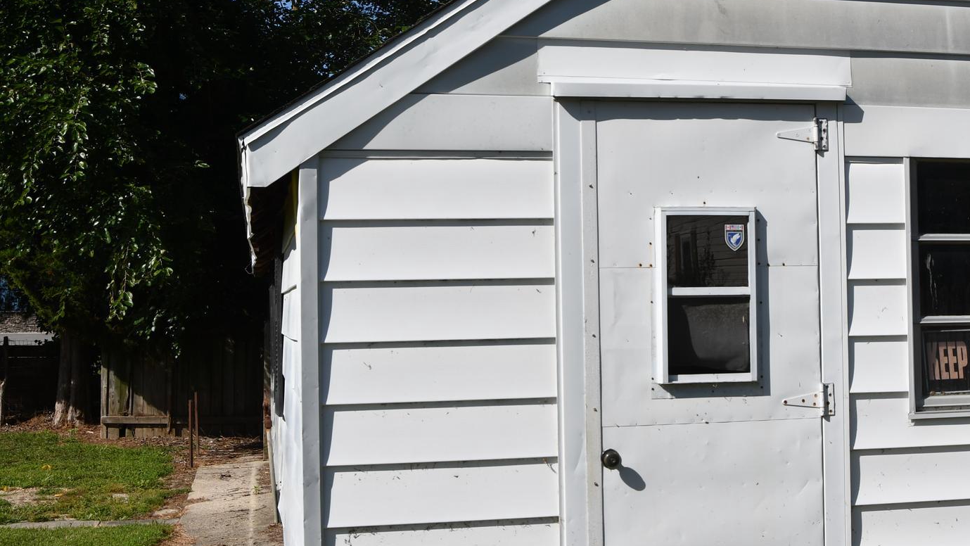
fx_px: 1440
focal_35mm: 56
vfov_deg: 21.4
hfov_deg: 36.6
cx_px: 686
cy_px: 245
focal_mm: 24
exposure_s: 1/400
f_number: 10
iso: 100
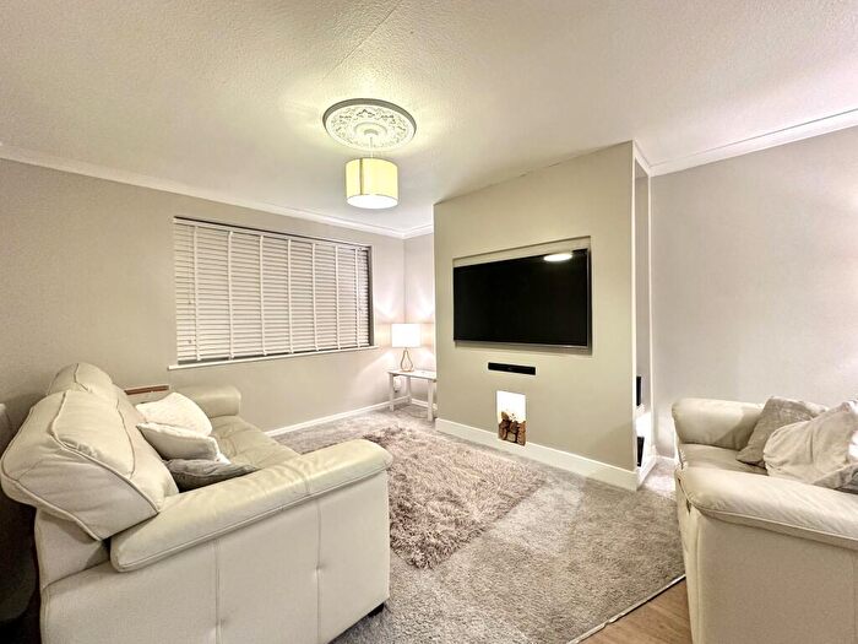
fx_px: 347
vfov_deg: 85.7
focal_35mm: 14
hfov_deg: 102.1
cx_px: 429
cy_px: 322
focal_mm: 2.22
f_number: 2.2
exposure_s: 1/50
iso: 400
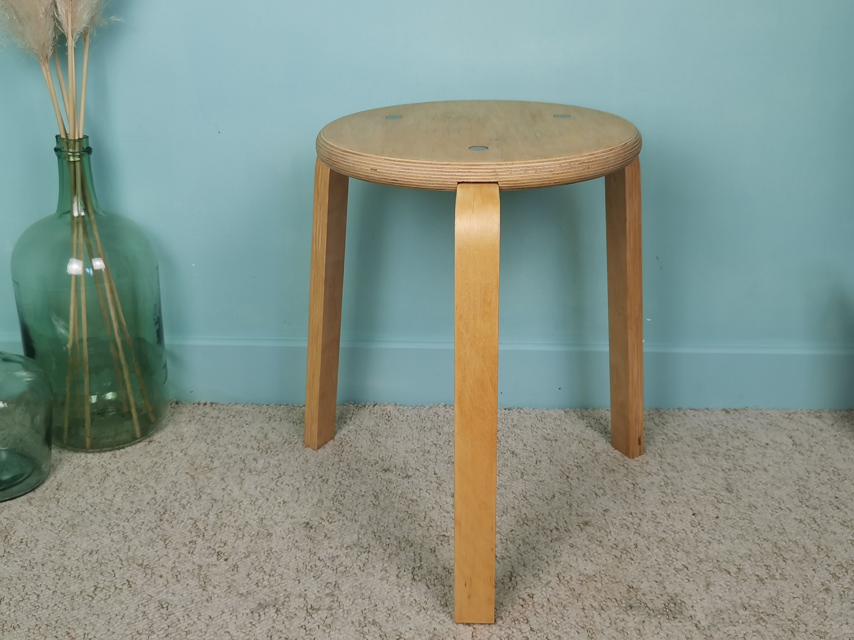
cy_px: 320
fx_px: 1011
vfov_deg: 35.1
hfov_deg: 45.8
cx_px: 427
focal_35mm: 41
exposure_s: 1/100
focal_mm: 5.58
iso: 50
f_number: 1.8
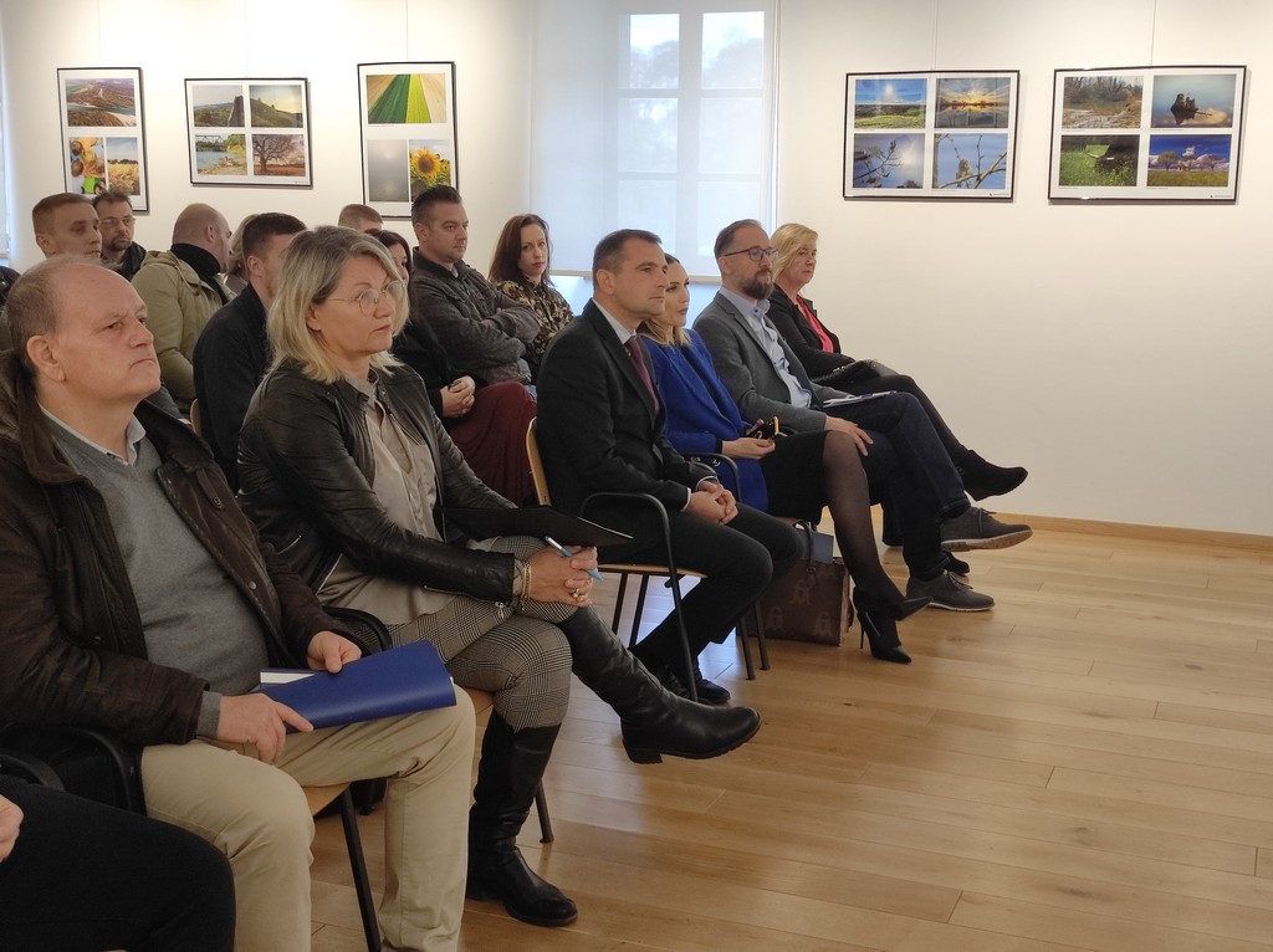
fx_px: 919
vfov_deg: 54.8
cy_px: 476
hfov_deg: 69.4
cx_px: 636
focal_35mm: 25
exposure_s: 1/33
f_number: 1.79
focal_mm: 4.7
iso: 247
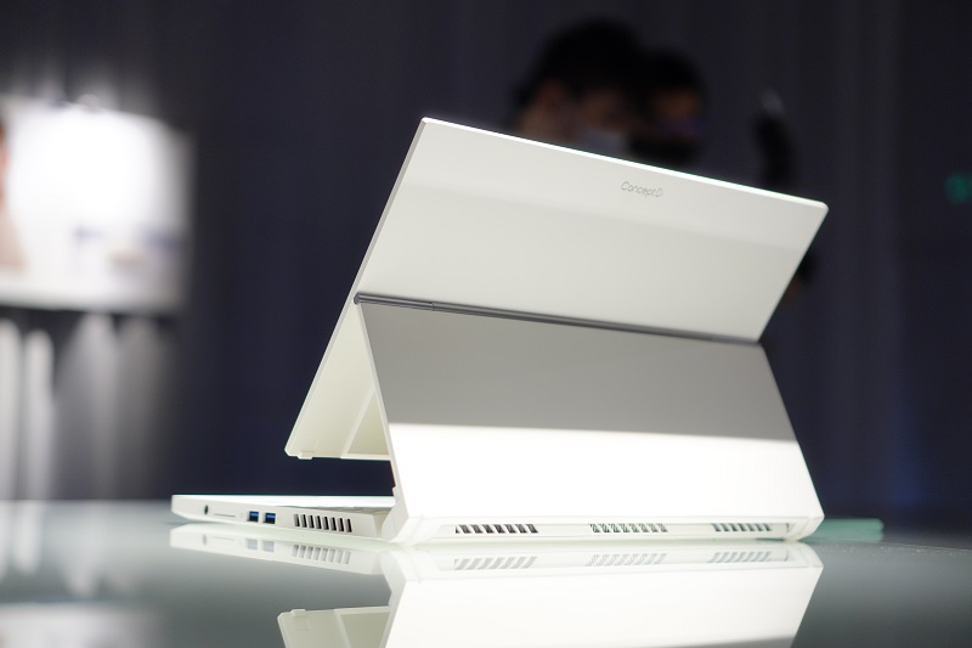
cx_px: 486
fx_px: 1417
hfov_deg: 37.9
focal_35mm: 52
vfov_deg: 25.7
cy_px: 324
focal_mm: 35
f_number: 2
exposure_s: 1/125
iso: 400
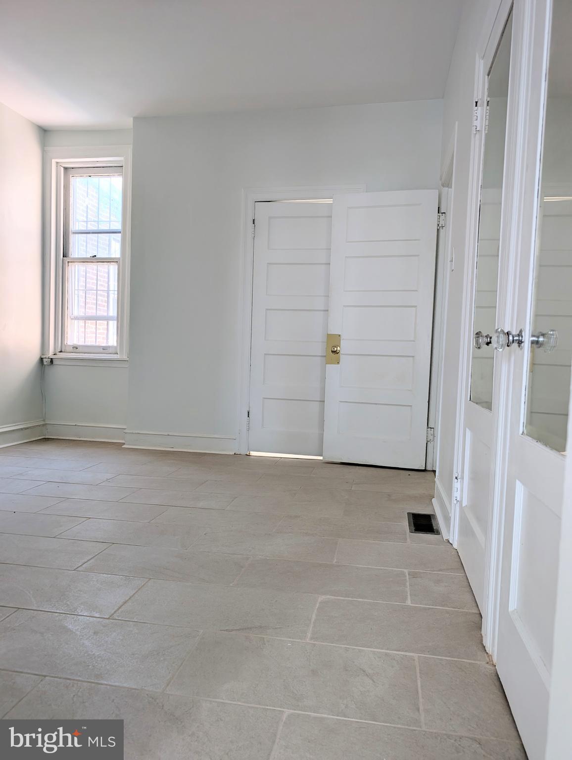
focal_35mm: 24
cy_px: 380
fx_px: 528
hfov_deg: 56.9
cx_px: 286
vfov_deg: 71.5
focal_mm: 6.9
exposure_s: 1/70.6
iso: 48
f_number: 1.68
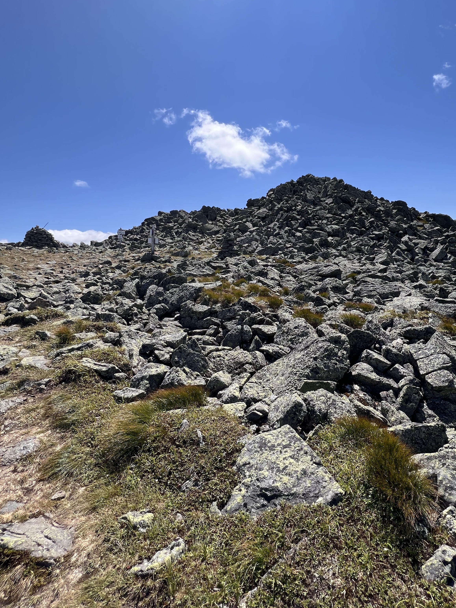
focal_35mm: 17
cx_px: 276
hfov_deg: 73.8
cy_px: 266
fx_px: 299
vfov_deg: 90.6
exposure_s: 1/1488
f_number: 1.8
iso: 32
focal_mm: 1.57
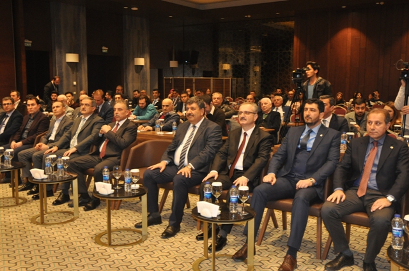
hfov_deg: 48.0
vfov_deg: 32.9
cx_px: 204
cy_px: 136
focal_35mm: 40
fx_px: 460
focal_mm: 27
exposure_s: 1/60
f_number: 3.8
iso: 800
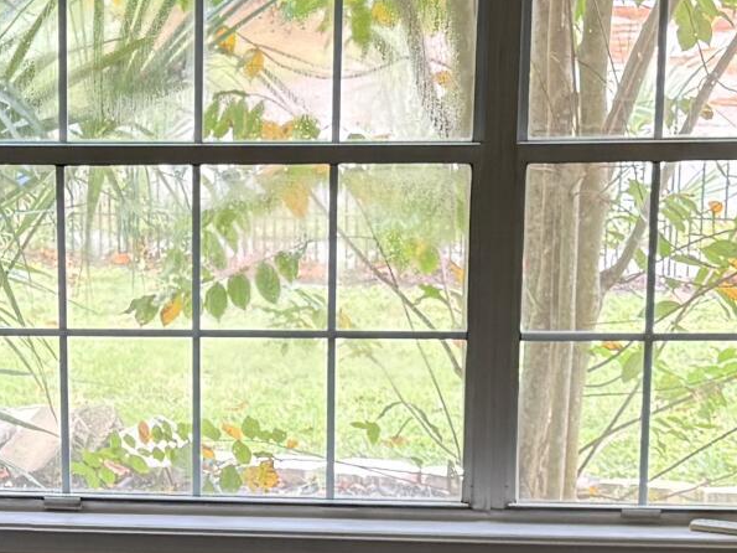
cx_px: -10
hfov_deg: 16.0
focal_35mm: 121
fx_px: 2576
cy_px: 533
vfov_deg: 12.1
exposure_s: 1/102
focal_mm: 6.76
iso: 200
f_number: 1.78
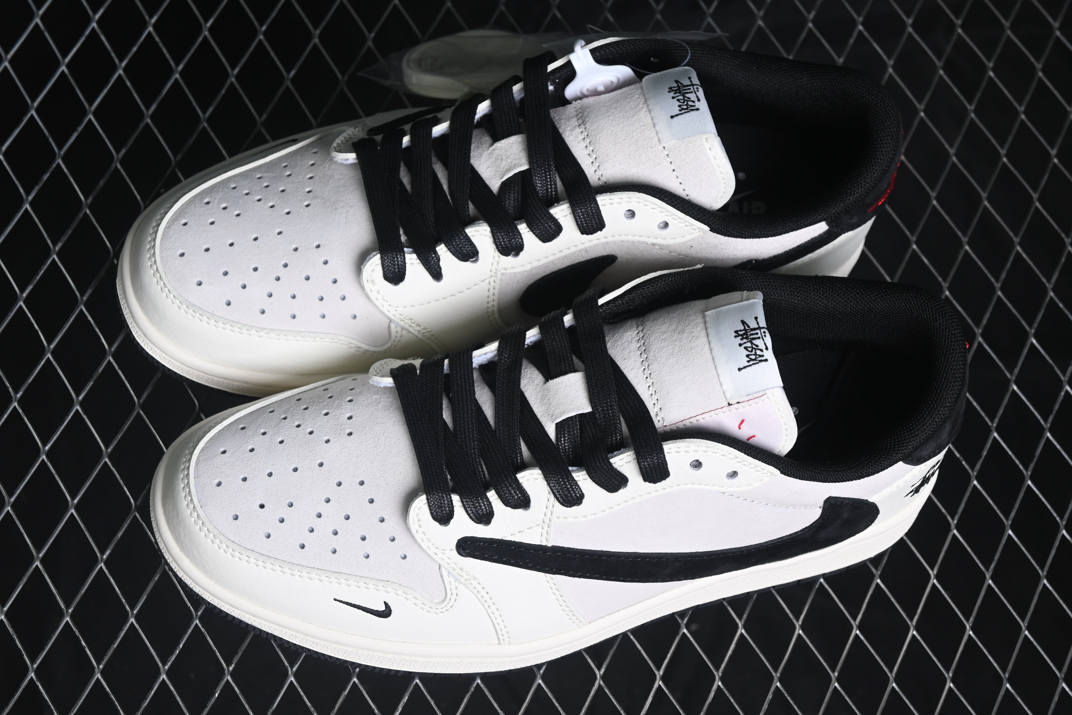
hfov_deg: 27.0
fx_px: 2233
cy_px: 358
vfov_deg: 18.2
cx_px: 536
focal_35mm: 75
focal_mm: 50
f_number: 7.1
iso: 160
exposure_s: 1/80
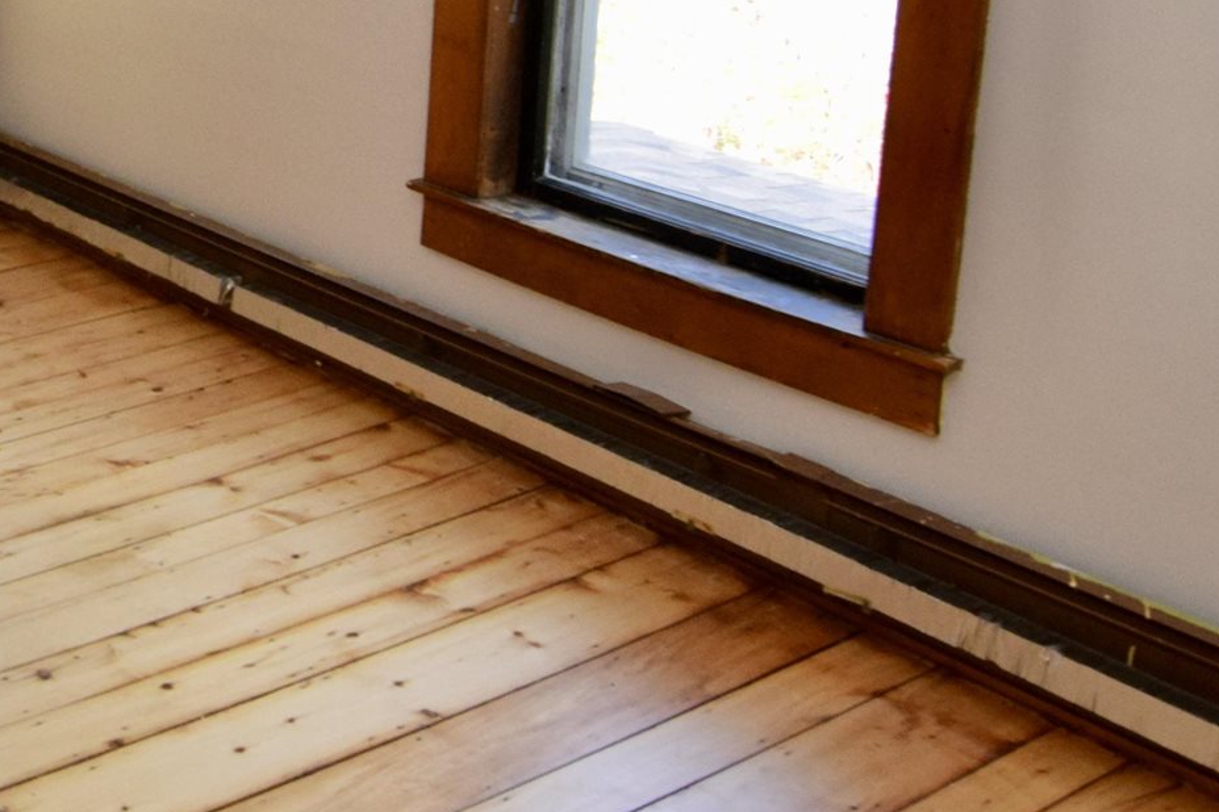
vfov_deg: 23.7
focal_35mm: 55
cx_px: -171
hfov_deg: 31.6
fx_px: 1851
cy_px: -4
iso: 800
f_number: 5
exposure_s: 1/100
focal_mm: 11
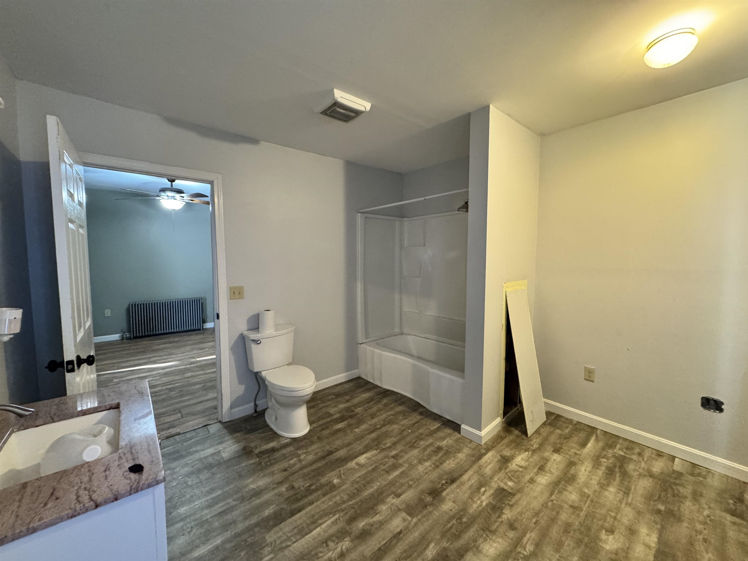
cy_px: 280
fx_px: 303
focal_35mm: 14
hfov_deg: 102.1
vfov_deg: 85.7
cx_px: 374
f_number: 2.2
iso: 800
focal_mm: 2.22
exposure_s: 1/60
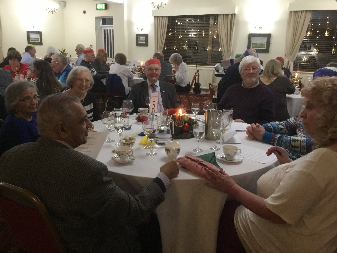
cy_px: 126
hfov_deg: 58.4
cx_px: 168
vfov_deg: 45.4
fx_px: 302
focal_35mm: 31
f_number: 2.4
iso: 200
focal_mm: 3.3
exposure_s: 1/20
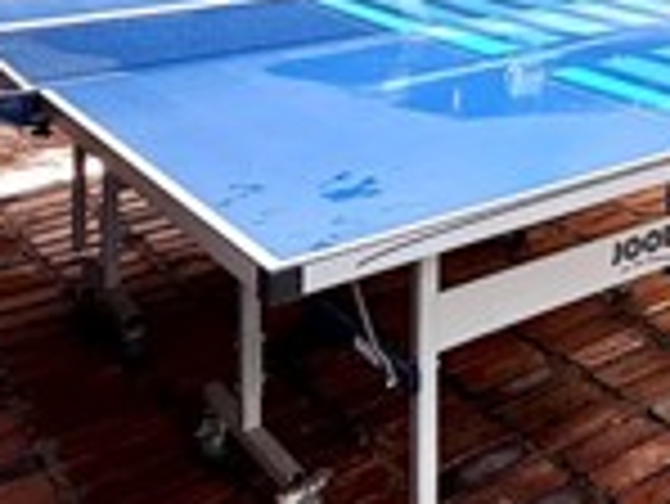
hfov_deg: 25.7
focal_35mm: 60
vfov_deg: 21.0
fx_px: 1162
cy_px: -234
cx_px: 949
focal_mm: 2.22
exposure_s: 1/244
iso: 40
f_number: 2.2
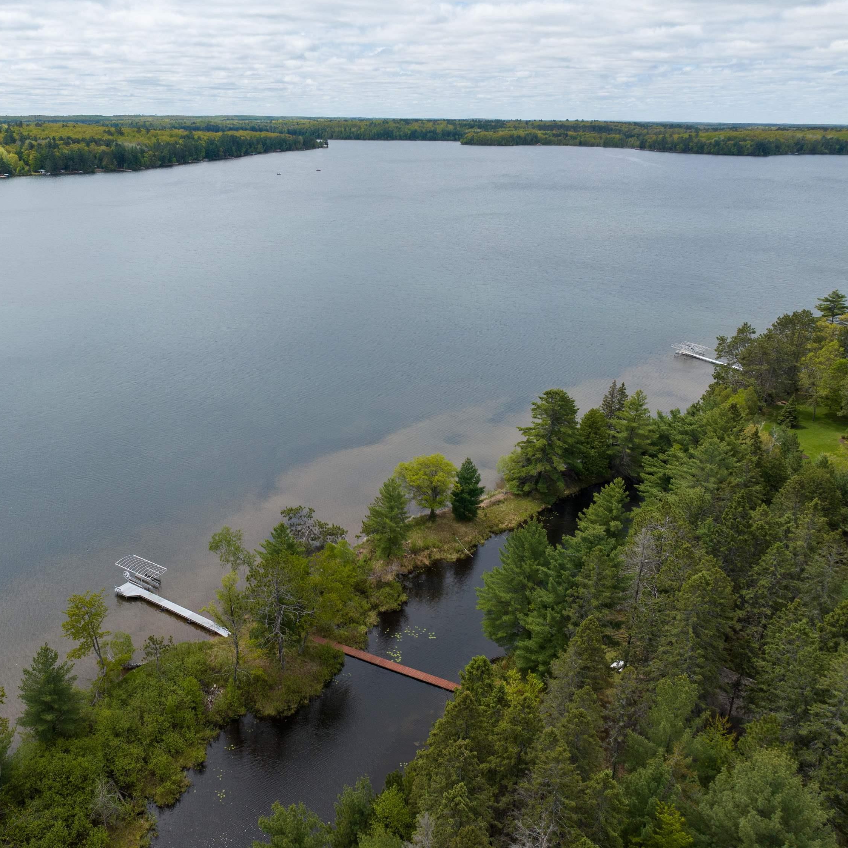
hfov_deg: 54.8
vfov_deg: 55.6
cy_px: 414
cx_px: 304
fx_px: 804
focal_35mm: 29
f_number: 2.8
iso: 100
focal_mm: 12.29
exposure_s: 1/2000
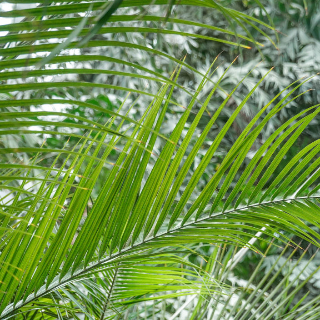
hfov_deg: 15.3
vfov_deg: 15.4
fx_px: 1182
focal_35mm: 113
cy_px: 169
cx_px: 255
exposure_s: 1/80
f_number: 4
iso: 400
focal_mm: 28.54
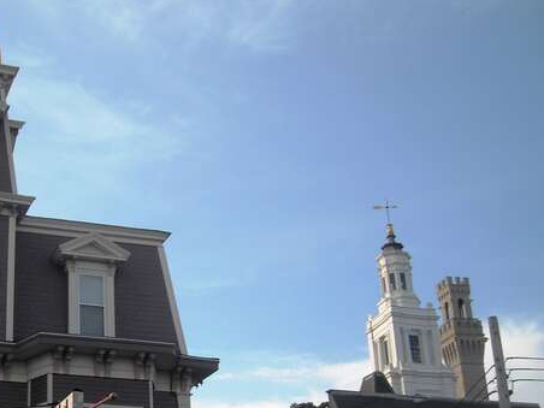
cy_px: 282
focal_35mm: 62
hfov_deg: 30.6
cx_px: 124
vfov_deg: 23.5
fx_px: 974
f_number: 5.6
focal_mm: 5.7
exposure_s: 1/192
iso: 64
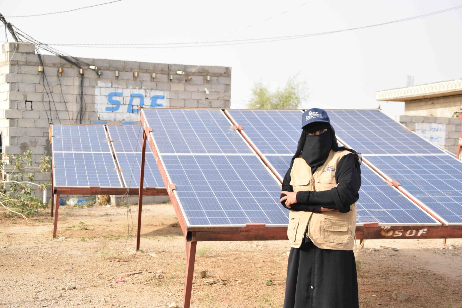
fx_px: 770
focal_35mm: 60
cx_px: 231
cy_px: 154
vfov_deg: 22.6
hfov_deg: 33.4
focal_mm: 40
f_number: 4.5
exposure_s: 1/800
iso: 400
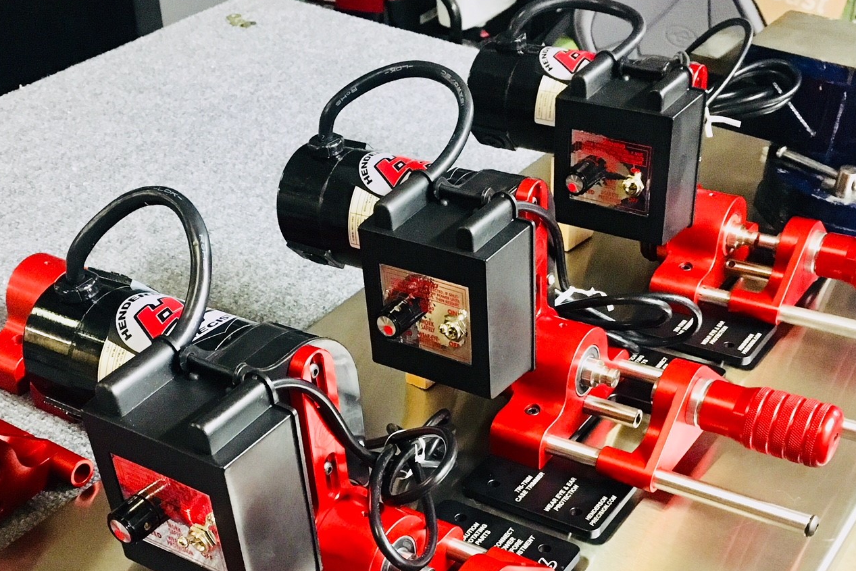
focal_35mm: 48
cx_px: 426
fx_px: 1141
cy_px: 501
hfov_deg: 41.1
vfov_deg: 27.2
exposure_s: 1/15
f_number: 2.2
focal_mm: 4.15
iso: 250
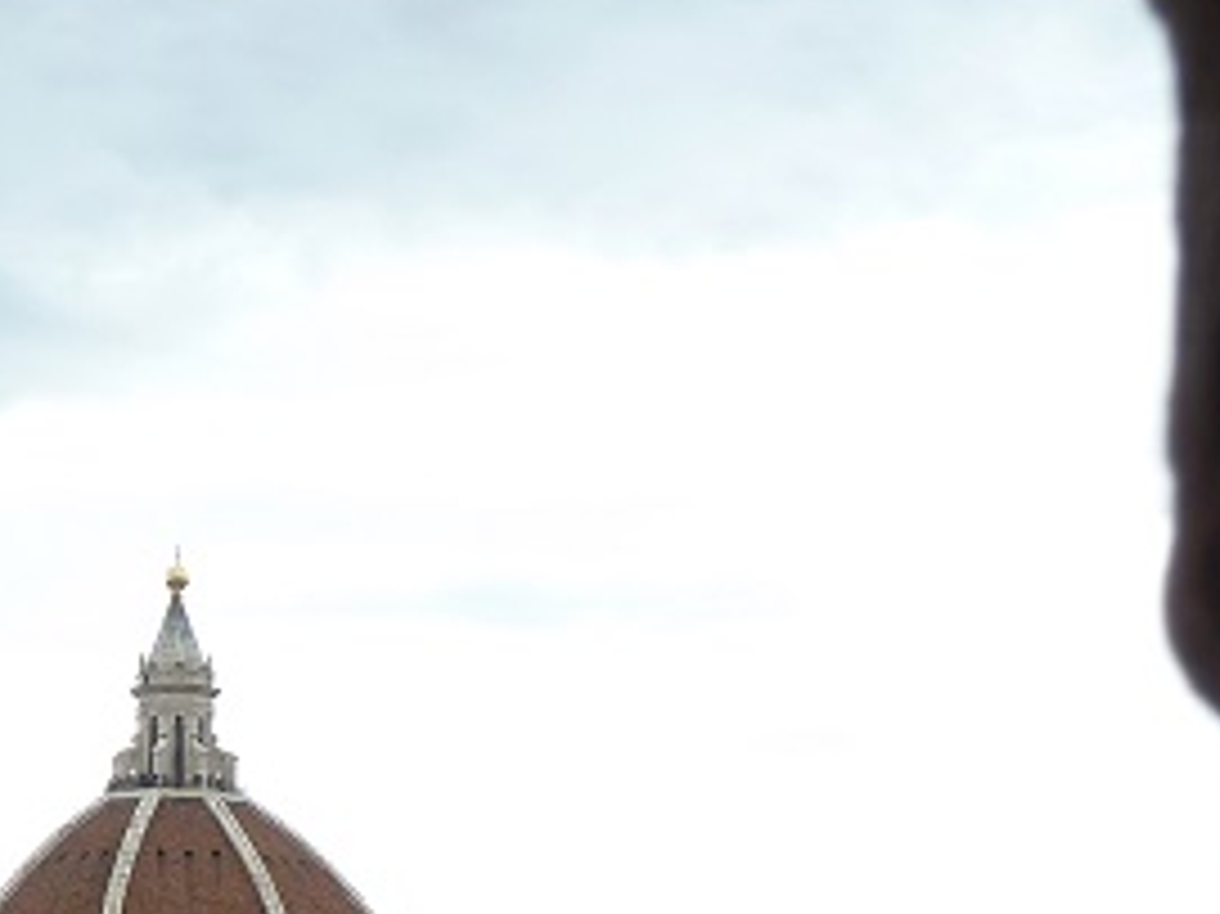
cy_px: 1283
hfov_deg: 16.6
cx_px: 279
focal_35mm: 118
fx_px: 4157
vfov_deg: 12.1
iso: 80
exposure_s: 1/160
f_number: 4
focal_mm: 6.5
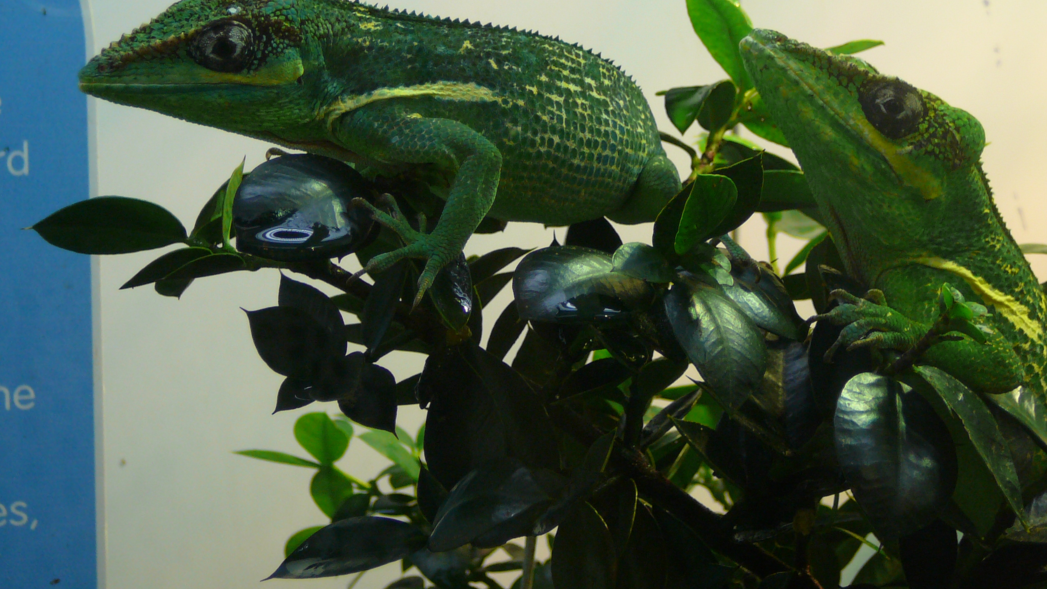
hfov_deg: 23.7
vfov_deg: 13.4
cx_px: 525
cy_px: 195
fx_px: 2498
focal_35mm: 90
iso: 125
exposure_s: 1/30
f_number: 3.8
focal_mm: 12.2
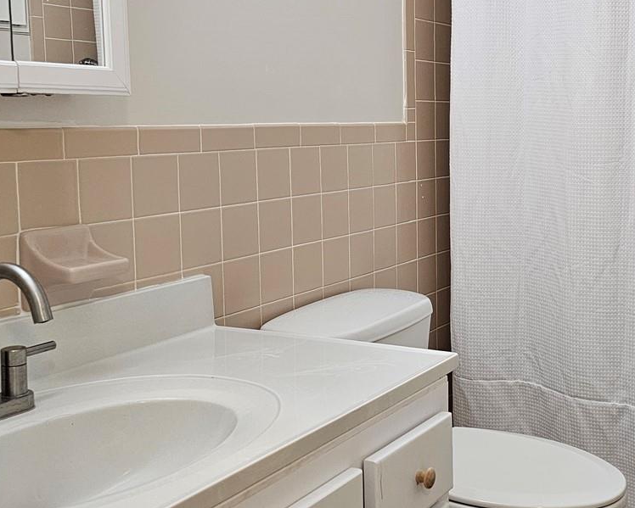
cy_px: 204
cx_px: 483
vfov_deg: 31.4
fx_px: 902
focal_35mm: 48
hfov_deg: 37.7
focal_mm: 6.3
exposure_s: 1/120
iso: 320
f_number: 1.7
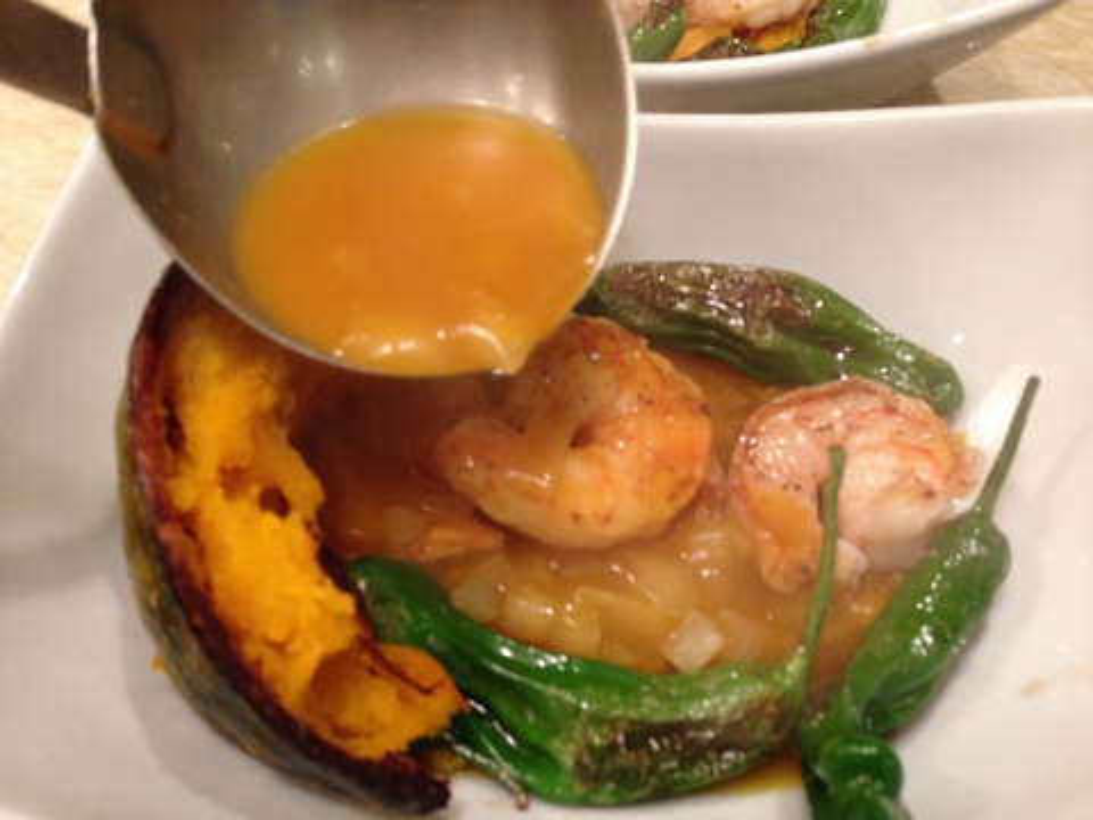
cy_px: 410
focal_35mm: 33
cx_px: 546
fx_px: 1042
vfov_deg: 42.9
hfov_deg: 55.4
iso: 160
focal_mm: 4.12
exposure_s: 1/20
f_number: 2.4
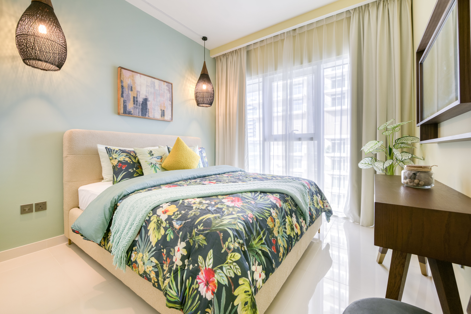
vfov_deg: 81.2
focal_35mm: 14
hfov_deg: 104.3
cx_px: 236
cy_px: 157
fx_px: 183
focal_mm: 14
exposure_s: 1/13
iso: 100
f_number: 10
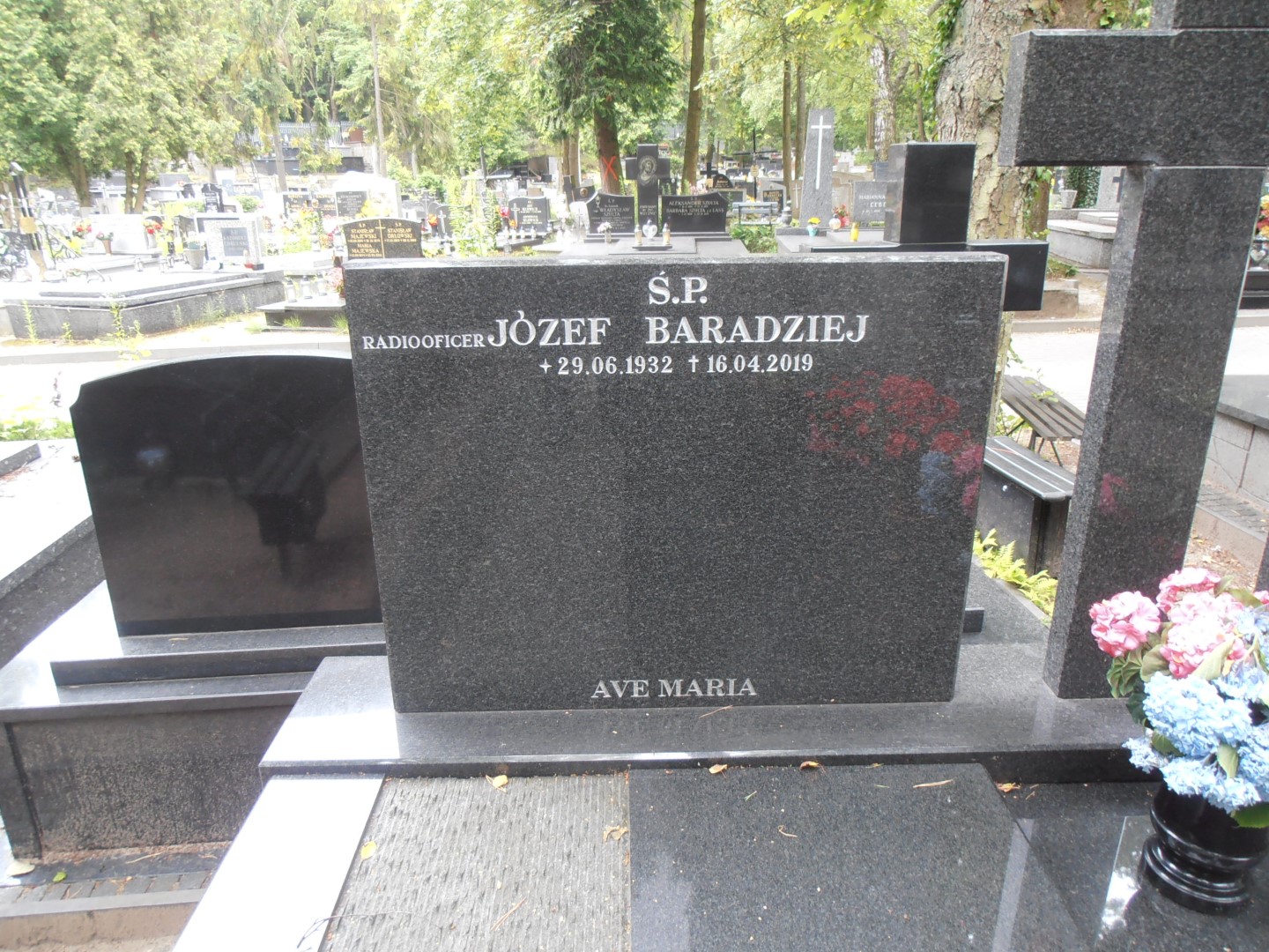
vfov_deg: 56.8
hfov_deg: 71.6
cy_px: 476
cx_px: 634
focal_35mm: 24
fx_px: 880
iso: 80
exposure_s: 1/30
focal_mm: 4.2
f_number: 3
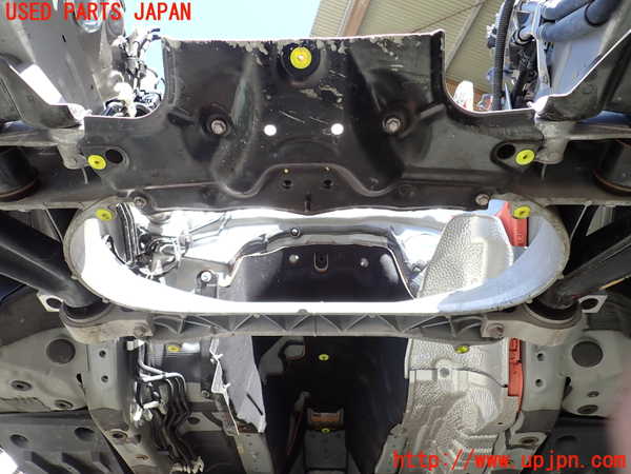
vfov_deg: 54.9
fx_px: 456
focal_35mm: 25
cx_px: 316
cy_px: 237
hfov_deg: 69.4
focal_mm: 4.5
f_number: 2.8
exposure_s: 1/125
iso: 100
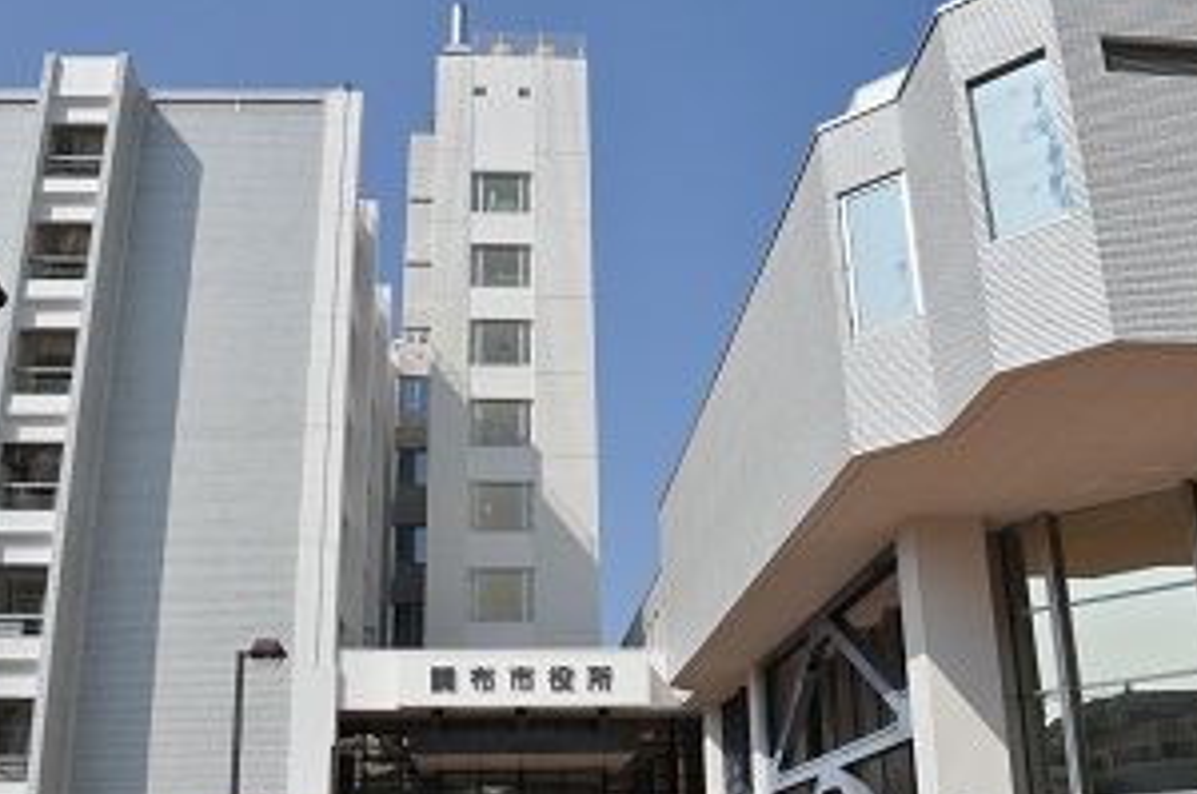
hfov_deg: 53.2
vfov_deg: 36.6
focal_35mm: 36
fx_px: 1195
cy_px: 481
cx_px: 587
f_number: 14
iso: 800
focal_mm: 18
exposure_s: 1/800
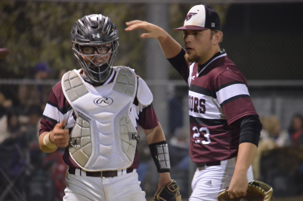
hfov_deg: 5.7
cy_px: 100
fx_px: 3024
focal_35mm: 360
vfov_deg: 3.8
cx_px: 152
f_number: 5.3
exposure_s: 1/100
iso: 5000
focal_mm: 240
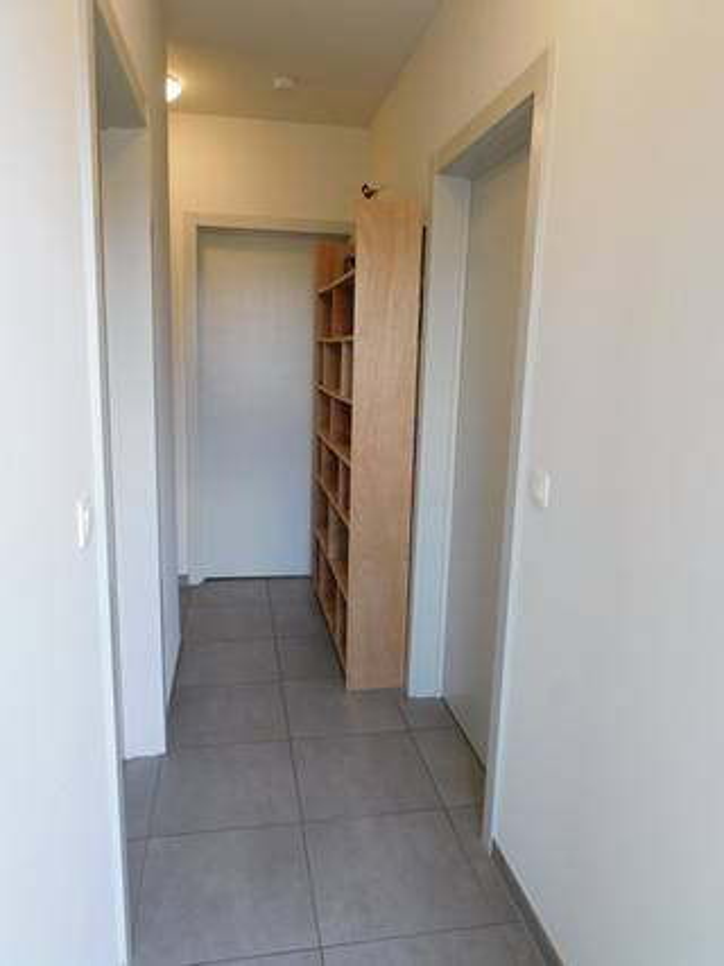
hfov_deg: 56.8
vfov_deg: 71.6
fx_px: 670
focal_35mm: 24
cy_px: 483
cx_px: 362
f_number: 3.3
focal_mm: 4.3
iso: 160
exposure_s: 1/30
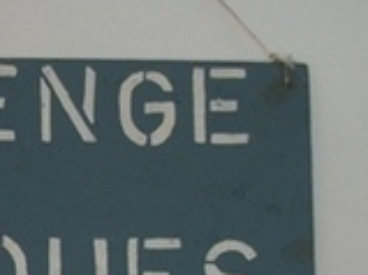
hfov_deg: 15.8
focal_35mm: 121
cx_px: -56
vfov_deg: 11.9
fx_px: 1285
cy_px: 365
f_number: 2.9
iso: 80
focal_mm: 5.7
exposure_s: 1/100
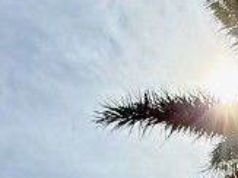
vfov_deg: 12.7
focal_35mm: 88
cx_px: 280
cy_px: 433
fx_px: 605
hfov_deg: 20.9
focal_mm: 2.22
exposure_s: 1/5618
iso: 40
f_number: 2.2
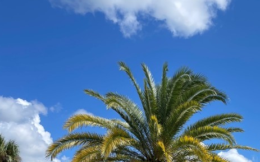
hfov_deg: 32.5
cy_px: 187
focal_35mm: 61
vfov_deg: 20.1
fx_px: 432
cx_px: 209
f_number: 1.6
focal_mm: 4.2
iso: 32
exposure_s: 1/4651
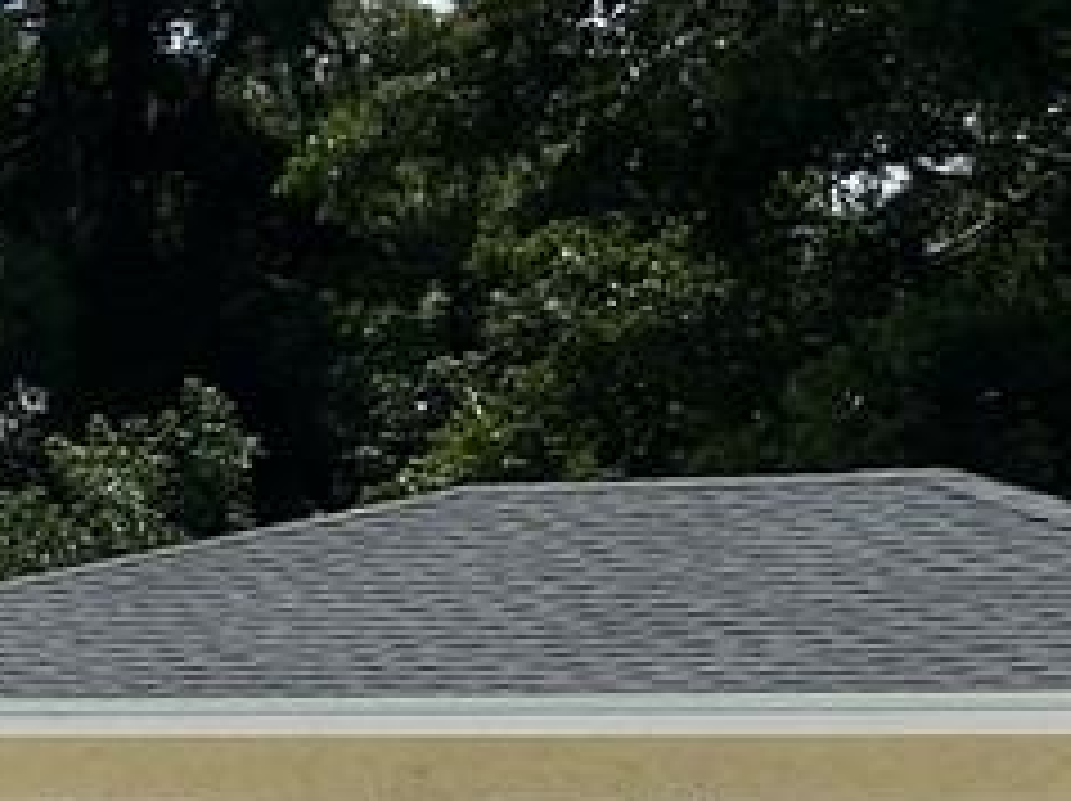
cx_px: -1616
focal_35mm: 175
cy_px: 711
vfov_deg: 8.4
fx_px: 5409
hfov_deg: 9.8
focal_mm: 5.7
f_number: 1.5
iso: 50
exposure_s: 1/12658
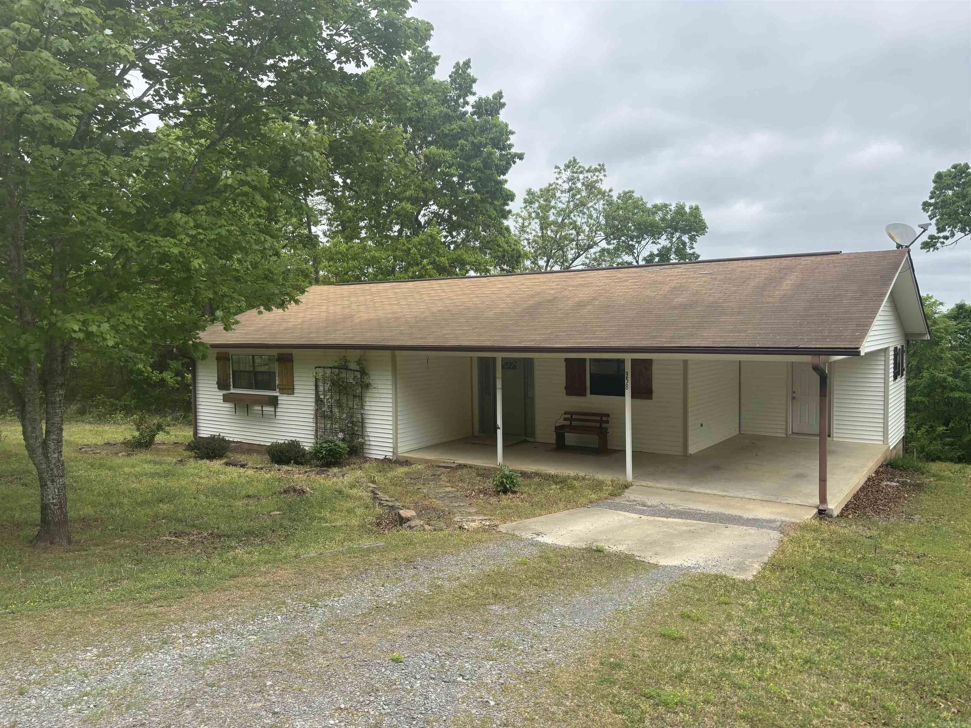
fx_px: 729
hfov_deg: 67.3
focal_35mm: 26
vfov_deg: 53.1
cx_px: 486
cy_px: 364
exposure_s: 1/887
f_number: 1.6
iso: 50
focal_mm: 5.96
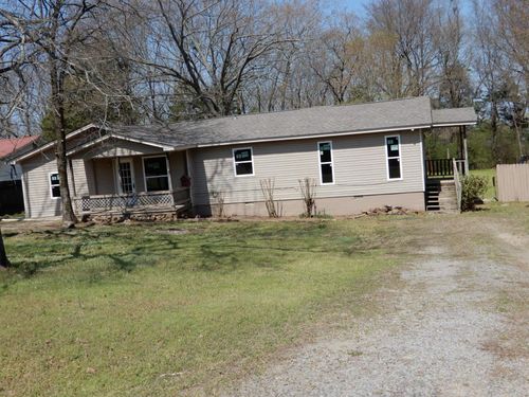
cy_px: 198
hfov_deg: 44.8
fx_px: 642
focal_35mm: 42
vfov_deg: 34.3
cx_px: 264
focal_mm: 7.5
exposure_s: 1/800
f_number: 4
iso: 80
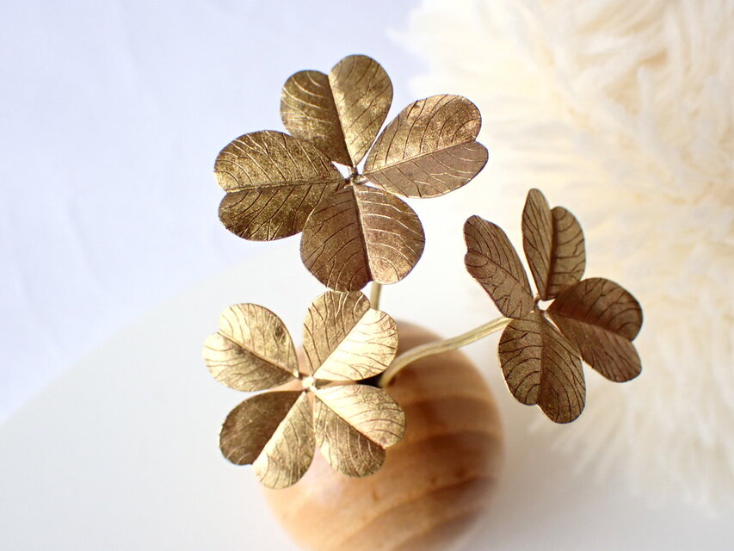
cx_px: 367
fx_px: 1230
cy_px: 276
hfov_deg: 33.2
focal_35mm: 58
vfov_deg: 25.2
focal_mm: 10.35
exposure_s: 1/200
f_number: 3.5
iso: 320
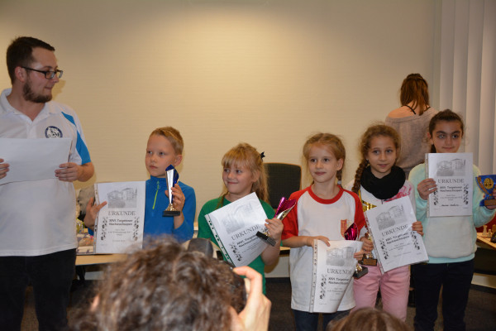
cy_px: 166
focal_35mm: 39
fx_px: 537
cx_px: 248
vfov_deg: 34.2
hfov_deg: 49.6
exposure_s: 1/60
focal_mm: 26
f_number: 4
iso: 1000
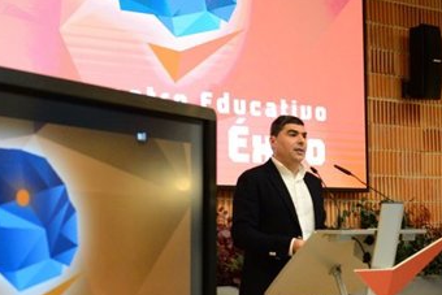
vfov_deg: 21.1
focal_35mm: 64
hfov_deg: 30.9
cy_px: 228
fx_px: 786
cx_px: 112
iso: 3200
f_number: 4
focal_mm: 34
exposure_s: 1/320
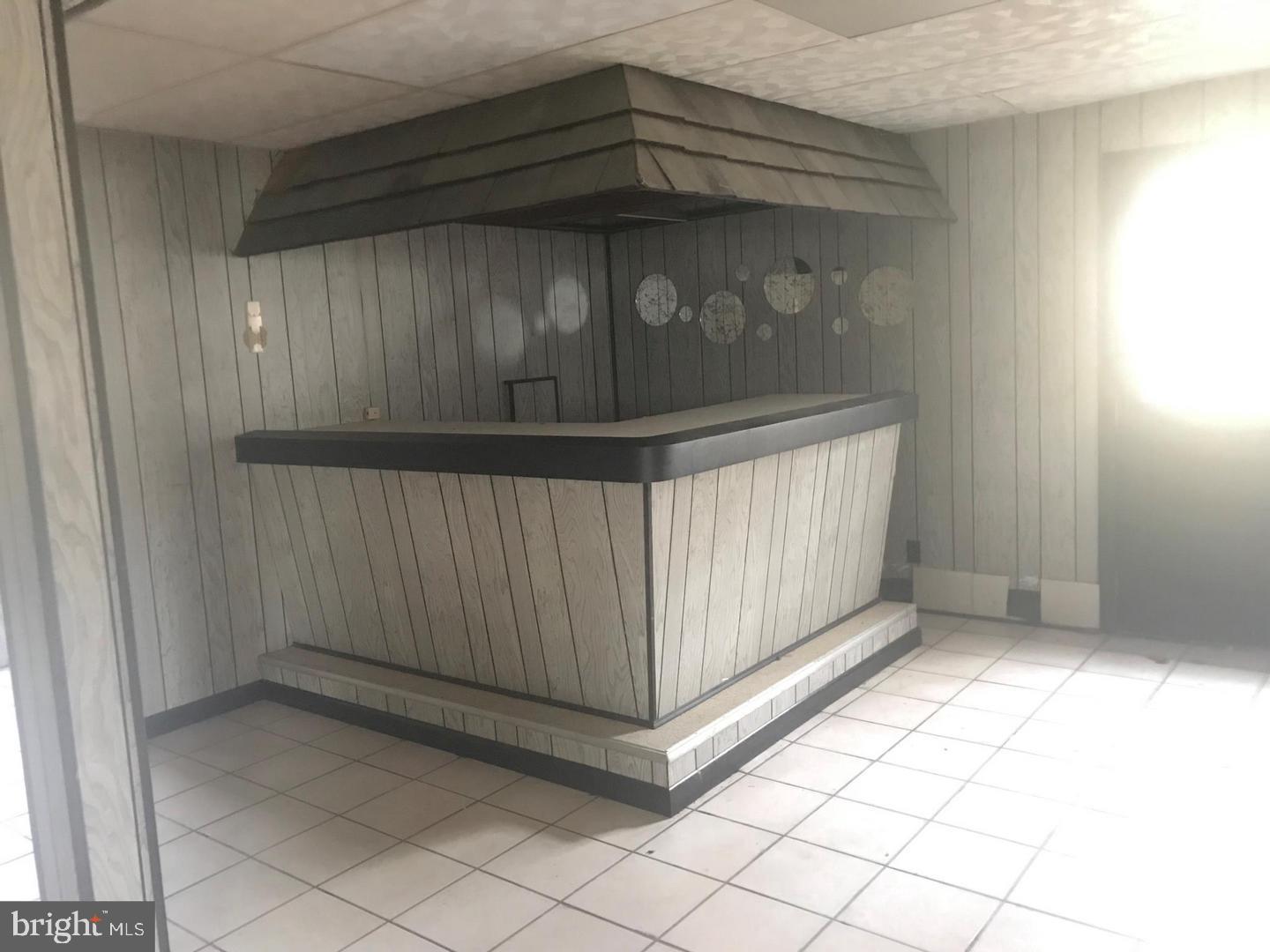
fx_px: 1027
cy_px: 476
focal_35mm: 28
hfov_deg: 63.4
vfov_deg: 49.7
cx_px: 635
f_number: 1.8
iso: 100
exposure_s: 1/4
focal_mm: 3.99
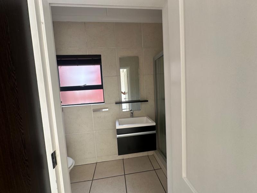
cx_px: 128
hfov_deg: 102.1
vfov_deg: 85.7
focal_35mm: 14
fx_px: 104
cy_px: 96
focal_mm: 2.22
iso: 64
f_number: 2.2
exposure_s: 1/99
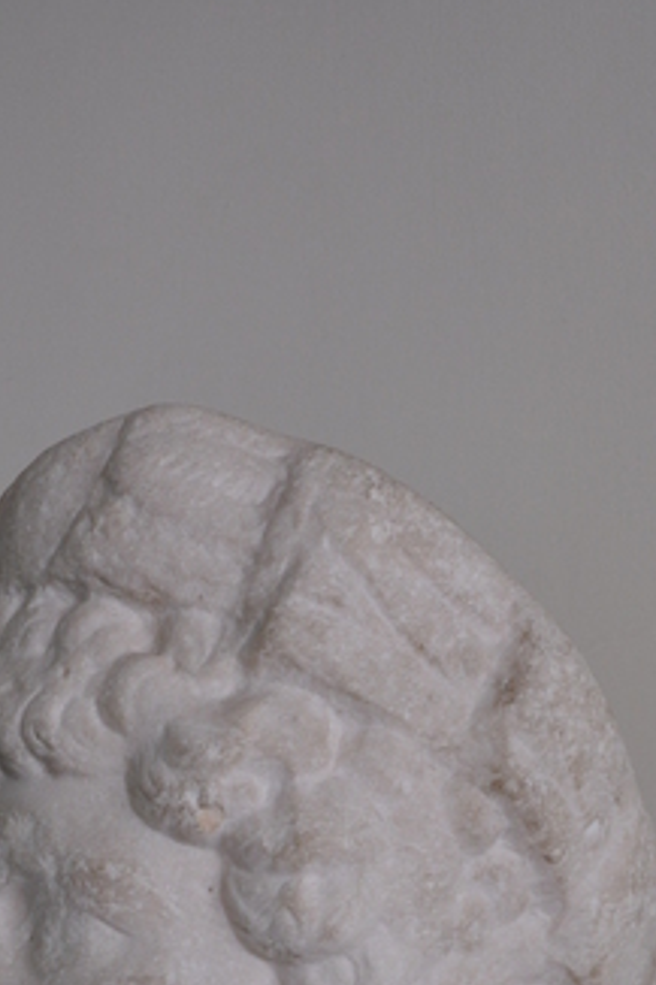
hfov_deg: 20.3
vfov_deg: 28.3
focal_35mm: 67
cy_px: 982
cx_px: 340
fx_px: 1833
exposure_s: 1/40
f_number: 3.8
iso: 800
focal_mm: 22
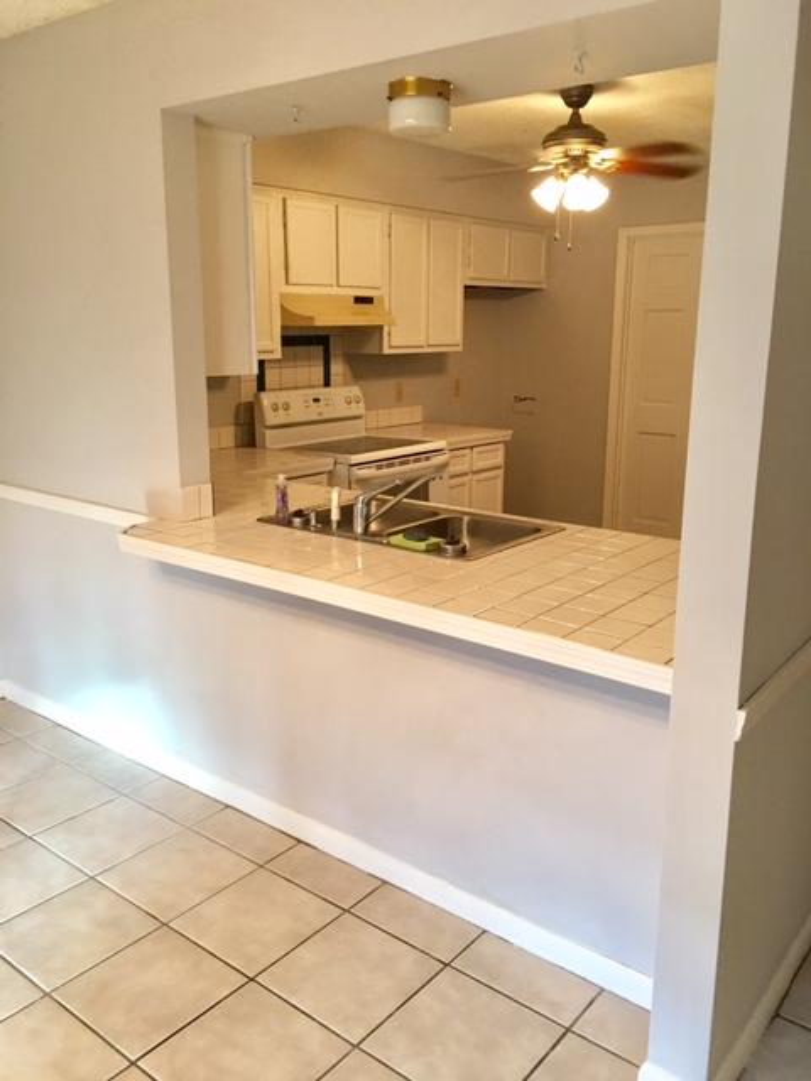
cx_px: 406
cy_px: 540
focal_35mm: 29
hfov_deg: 48.2
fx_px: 906
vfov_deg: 61.7
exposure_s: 1/15
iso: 50
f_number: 2.2
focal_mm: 4.15
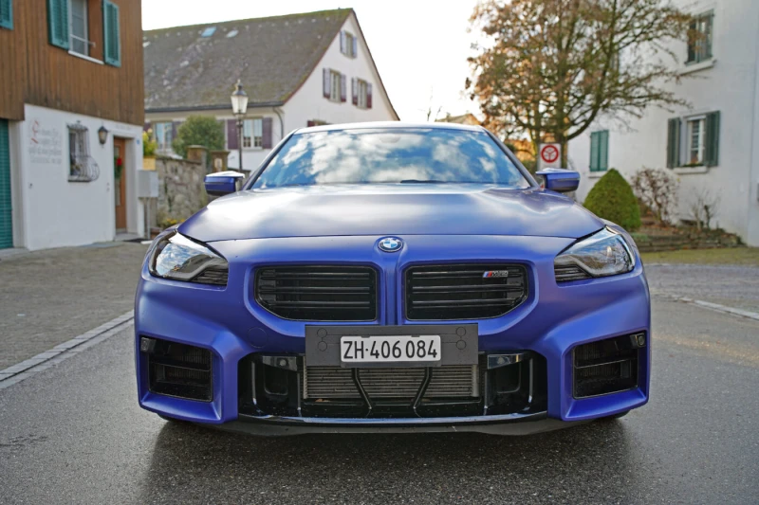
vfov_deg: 37.8
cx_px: 380
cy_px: 252
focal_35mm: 35
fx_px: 738
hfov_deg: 54.4
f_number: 4.5
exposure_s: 1/100
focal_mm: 35
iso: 100
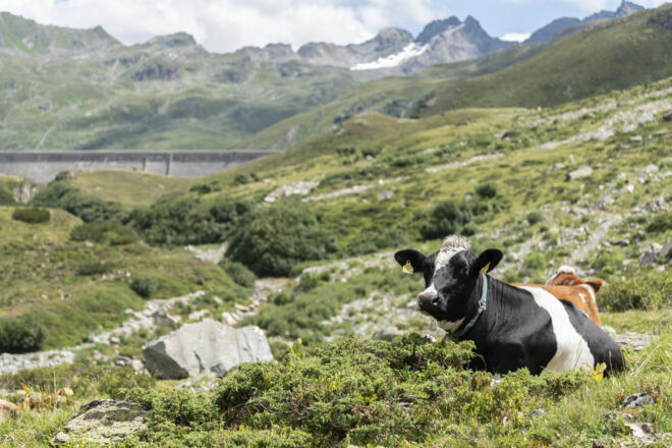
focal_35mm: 70
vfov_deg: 19.5
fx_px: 1307
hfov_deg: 28.8
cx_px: 336
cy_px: 224
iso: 100
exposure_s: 1/640
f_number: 4
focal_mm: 70
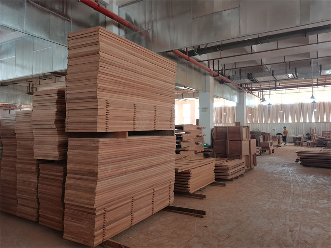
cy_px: 124
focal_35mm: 26
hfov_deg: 67.3
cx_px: 166
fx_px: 249
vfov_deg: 53.1
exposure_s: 1/50
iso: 160
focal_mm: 5.58
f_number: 1.8
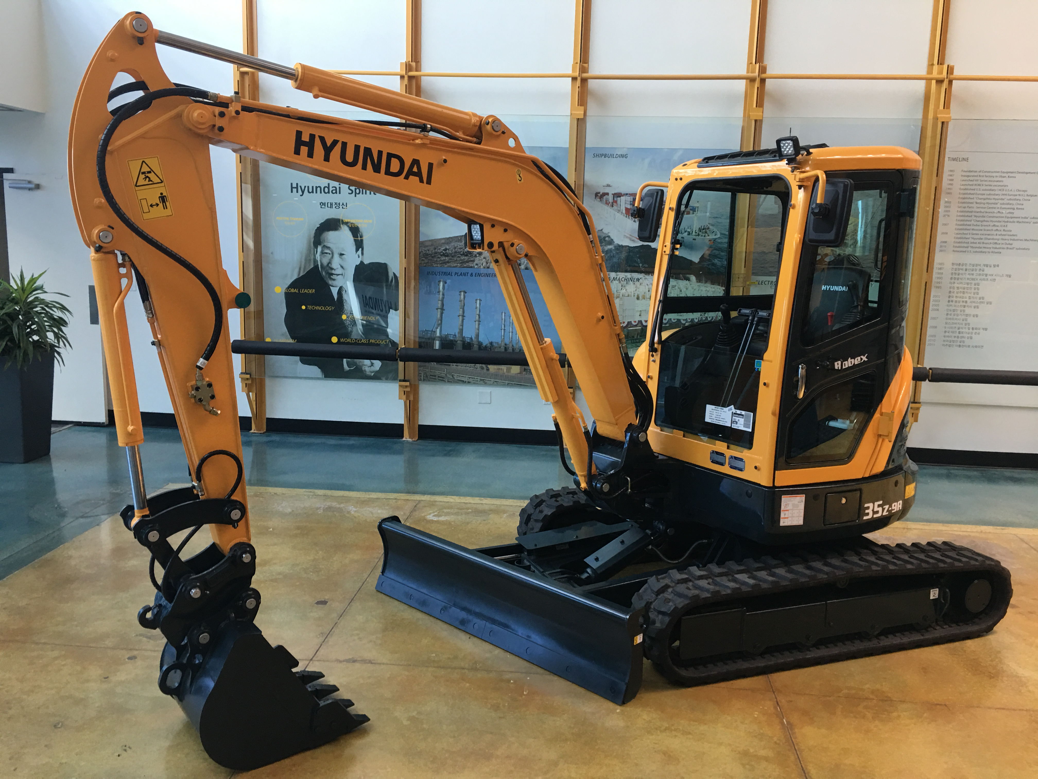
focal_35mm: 29
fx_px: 870
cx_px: 519
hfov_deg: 61.7
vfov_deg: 48.2
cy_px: 390
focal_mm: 4.15
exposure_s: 1/30
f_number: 2.2
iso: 40
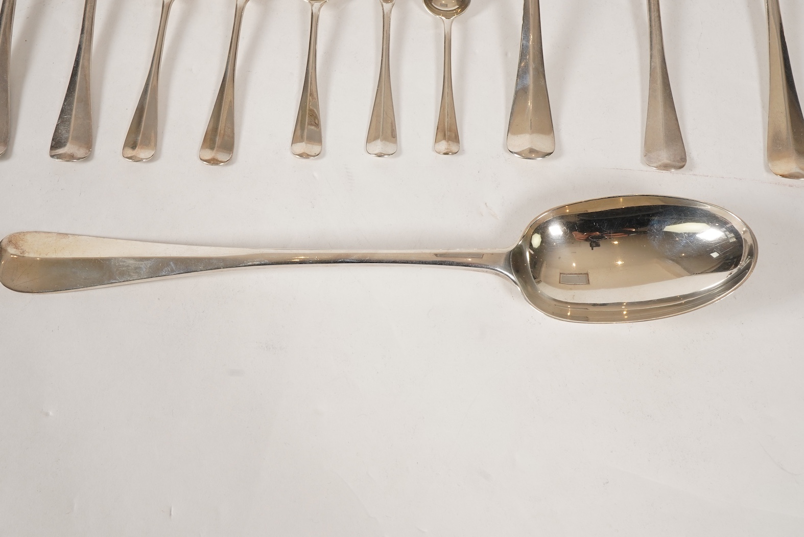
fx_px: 1005
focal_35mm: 45
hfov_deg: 43.6
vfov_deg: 29.9
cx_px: 402
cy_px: 268
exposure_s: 1/125
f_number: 22
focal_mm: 30
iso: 400
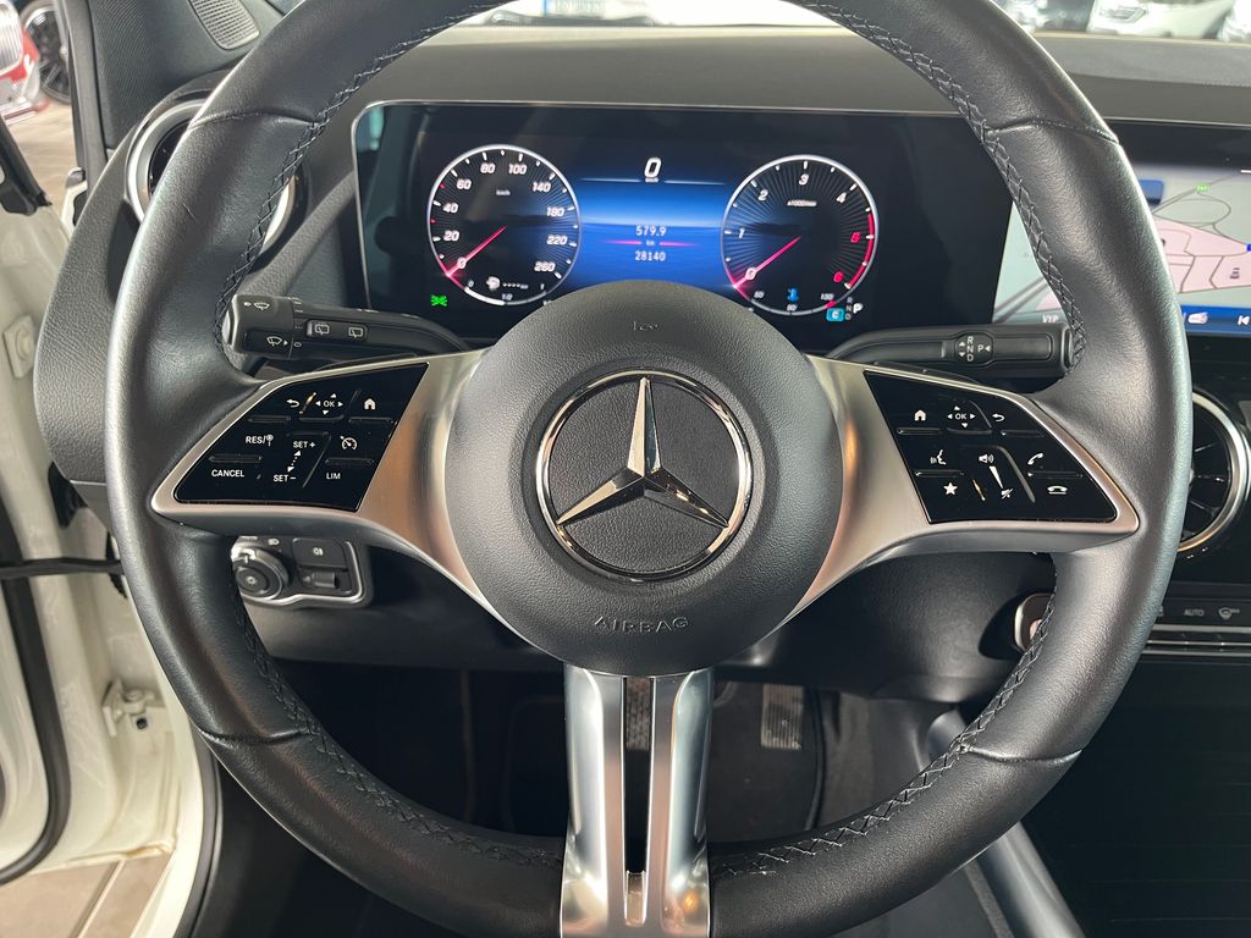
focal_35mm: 26
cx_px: 626
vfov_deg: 53.1
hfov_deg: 67.3
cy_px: 469
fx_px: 940
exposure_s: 1/60
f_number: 1.6
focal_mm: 5.1
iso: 200
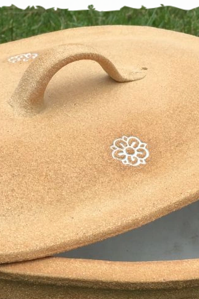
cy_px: 232
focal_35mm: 64
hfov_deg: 21.2
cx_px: 93
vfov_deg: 30.8
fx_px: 531
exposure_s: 1/264
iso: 25
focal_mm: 4.15
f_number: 2.2
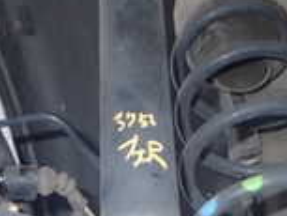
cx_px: 75
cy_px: 68
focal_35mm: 98
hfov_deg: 19.9
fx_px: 813
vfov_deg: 15.1
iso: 200
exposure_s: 1/30
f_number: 2
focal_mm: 4.5
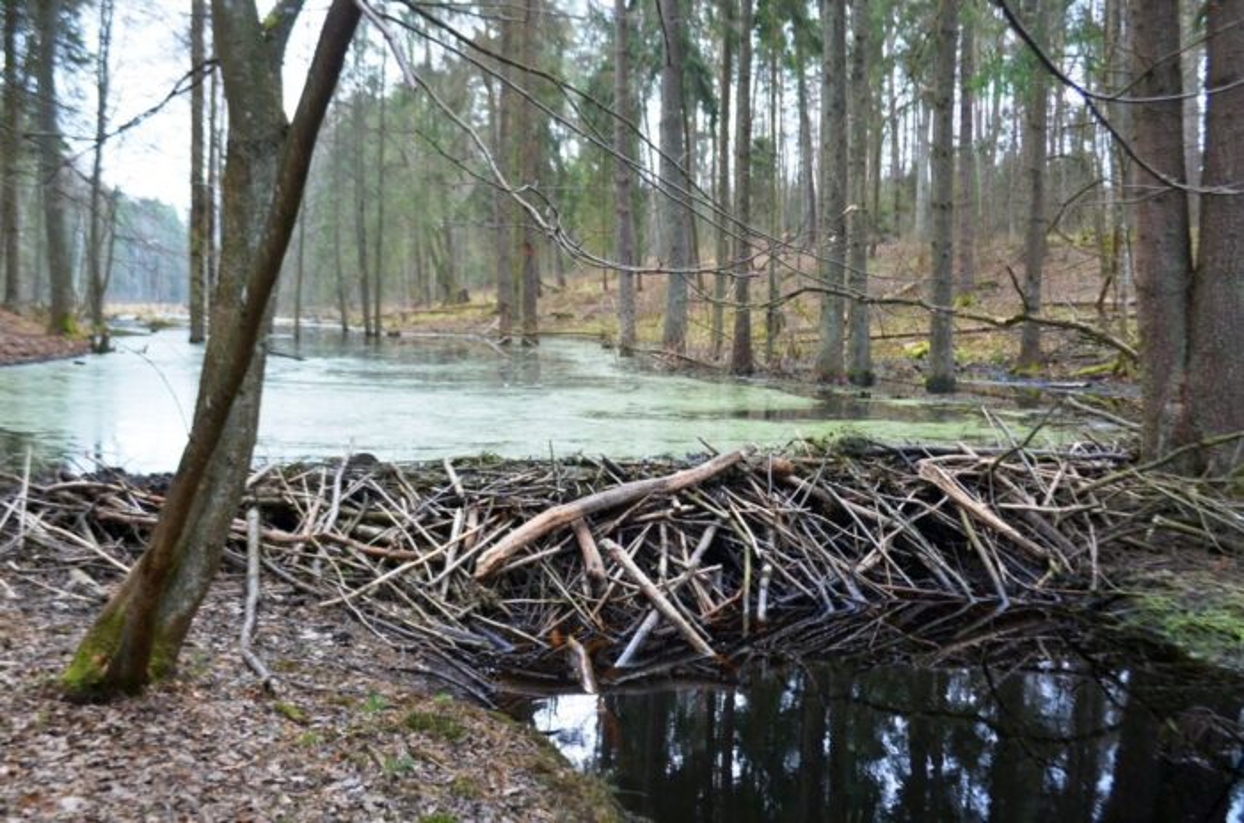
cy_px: 412
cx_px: 622
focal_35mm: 36
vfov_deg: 36.7
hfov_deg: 53.2
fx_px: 1241
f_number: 5.6
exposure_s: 1/125
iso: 360
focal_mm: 24
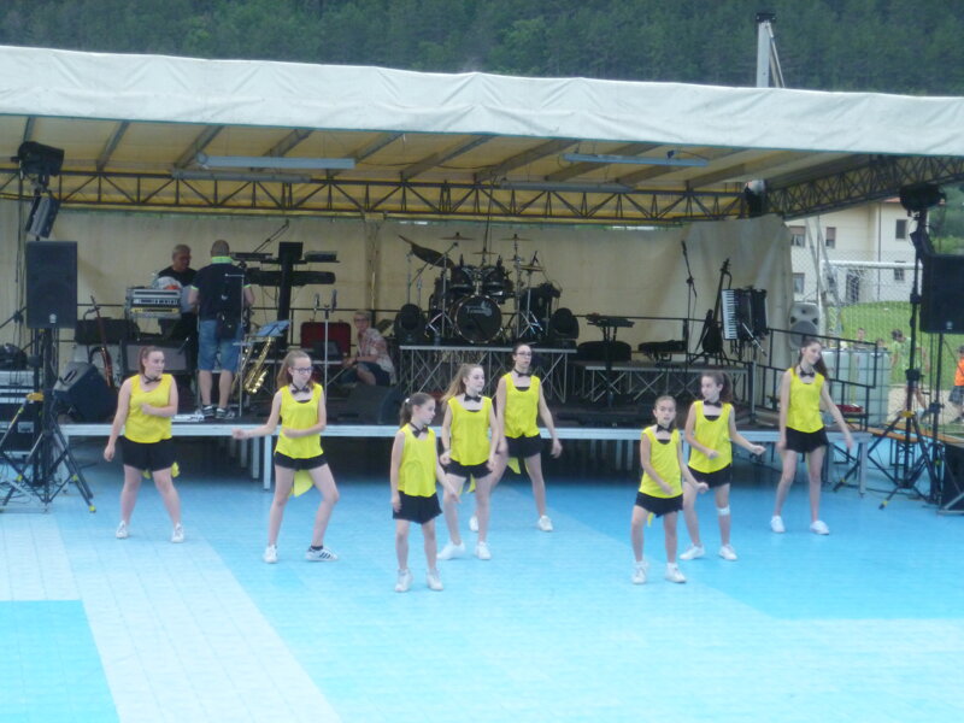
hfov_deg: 23.8
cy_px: 362
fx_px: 2284
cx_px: 482
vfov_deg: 18.0
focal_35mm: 82
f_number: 4.9
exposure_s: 1/100
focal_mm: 14.7
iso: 400
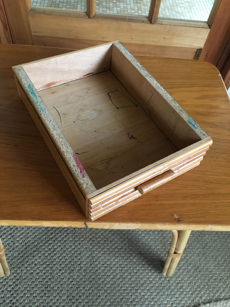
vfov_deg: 61.7
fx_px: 257
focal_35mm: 29
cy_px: 154
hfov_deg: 48.2
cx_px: 115
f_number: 2.2
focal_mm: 4.15
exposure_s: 1/17
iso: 200
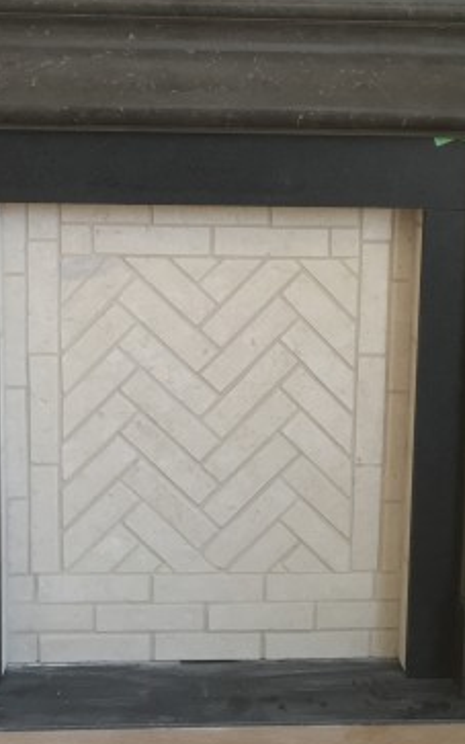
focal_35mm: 52
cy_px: 296
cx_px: 228
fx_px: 1054
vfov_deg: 38.7
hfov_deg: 24.9
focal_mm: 4.15
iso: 64
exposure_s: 1/30
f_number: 2.2
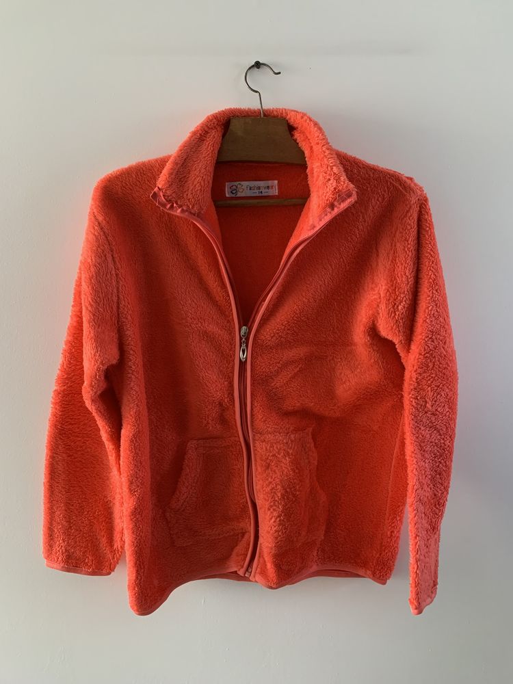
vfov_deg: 67.3
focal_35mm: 26
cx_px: 256
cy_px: 342
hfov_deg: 53.1
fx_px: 514
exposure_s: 1/60
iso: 250
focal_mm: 4.25
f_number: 1.8
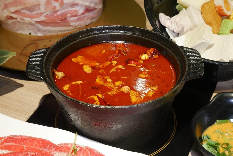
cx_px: 116
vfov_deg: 20.6
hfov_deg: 30.5
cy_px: 78
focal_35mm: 66
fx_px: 427
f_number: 5.6
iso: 3200
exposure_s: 1/160
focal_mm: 32
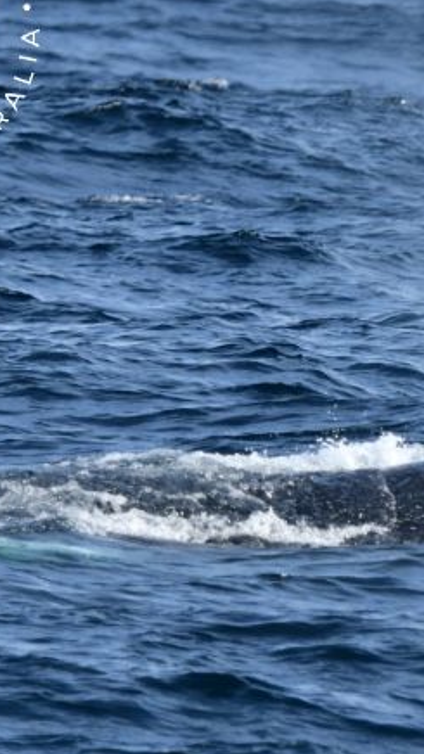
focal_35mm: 808
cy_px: 345
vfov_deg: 2.7
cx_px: 452
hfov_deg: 1.5
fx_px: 16162
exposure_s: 1/8000
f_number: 6
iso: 1800
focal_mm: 420
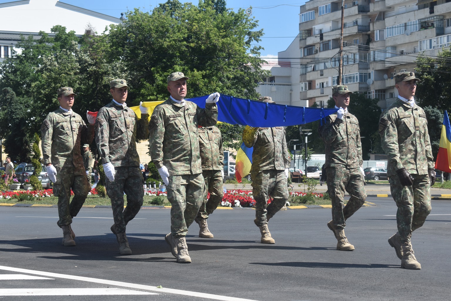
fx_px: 1033
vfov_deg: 16.6
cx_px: 226
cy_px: 150
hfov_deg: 24.6
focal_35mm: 82
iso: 100
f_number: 8
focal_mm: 55
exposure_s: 1/250
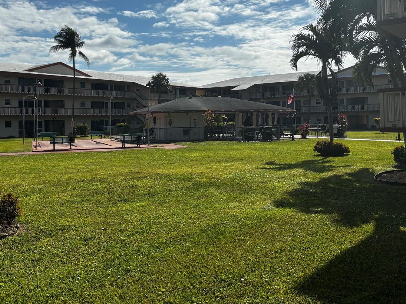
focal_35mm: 38
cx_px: 163
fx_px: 446
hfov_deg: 48.7
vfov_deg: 37.4
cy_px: 104
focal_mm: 5.96
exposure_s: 1/13889
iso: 50
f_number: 1.6
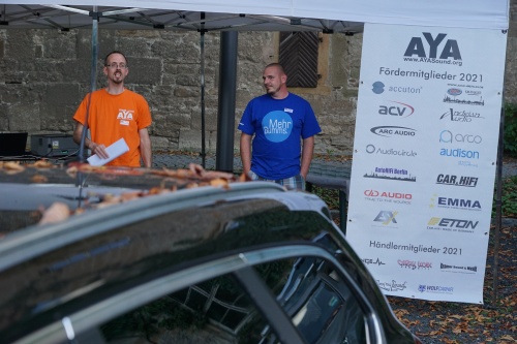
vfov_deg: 18.2
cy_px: 172
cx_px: 258
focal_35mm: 75
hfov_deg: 27.0
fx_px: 1077
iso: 320
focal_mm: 50
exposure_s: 1/160
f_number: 5
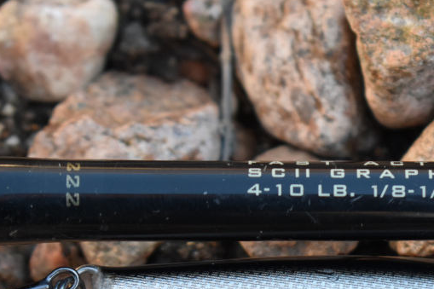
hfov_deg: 10.4
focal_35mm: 196
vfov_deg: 7.0
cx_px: 404
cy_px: 281
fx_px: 2364
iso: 800
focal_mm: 55
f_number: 5.6
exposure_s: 1/250
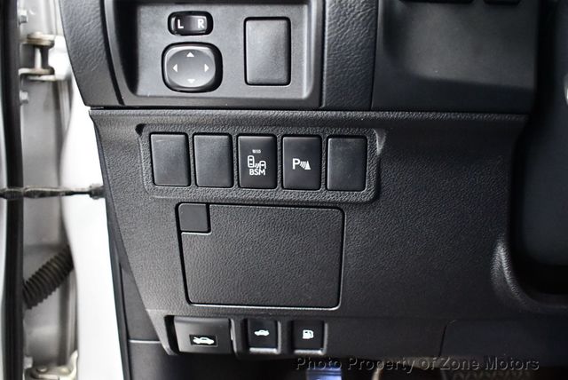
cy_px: 190
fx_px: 569
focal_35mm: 36
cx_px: 284
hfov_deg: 53.1
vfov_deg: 36.9
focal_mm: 18
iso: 6400
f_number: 3.5
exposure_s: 1/60
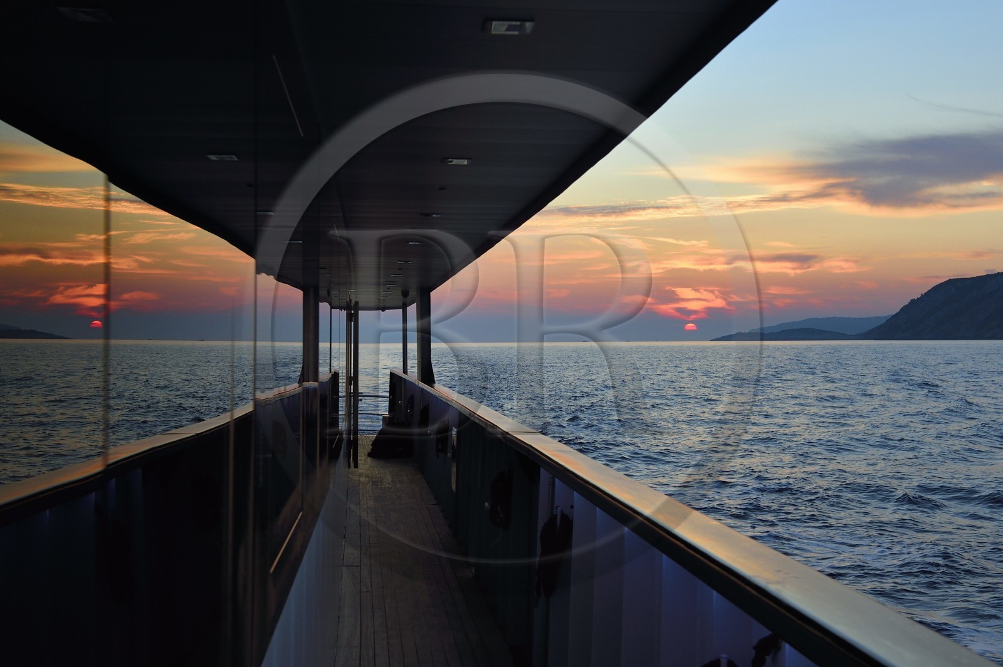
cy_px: 334
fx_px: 1253
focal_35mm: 45
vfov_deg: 29.8
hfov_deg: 43.6
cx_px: 502
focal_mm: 45
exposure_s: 1/400
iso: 800
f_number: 9
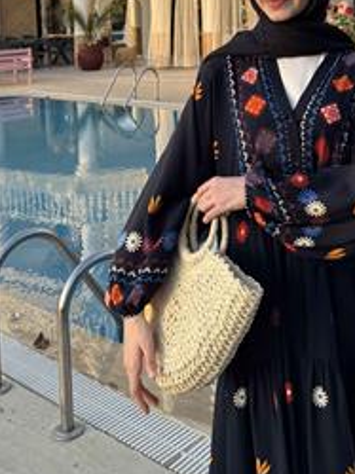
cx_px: 275
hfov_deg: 28.5
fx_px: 685
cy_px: 17
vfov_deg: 35.2
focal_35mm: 50
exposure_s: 1/757
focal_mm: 6.76
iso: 80
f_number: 1.78
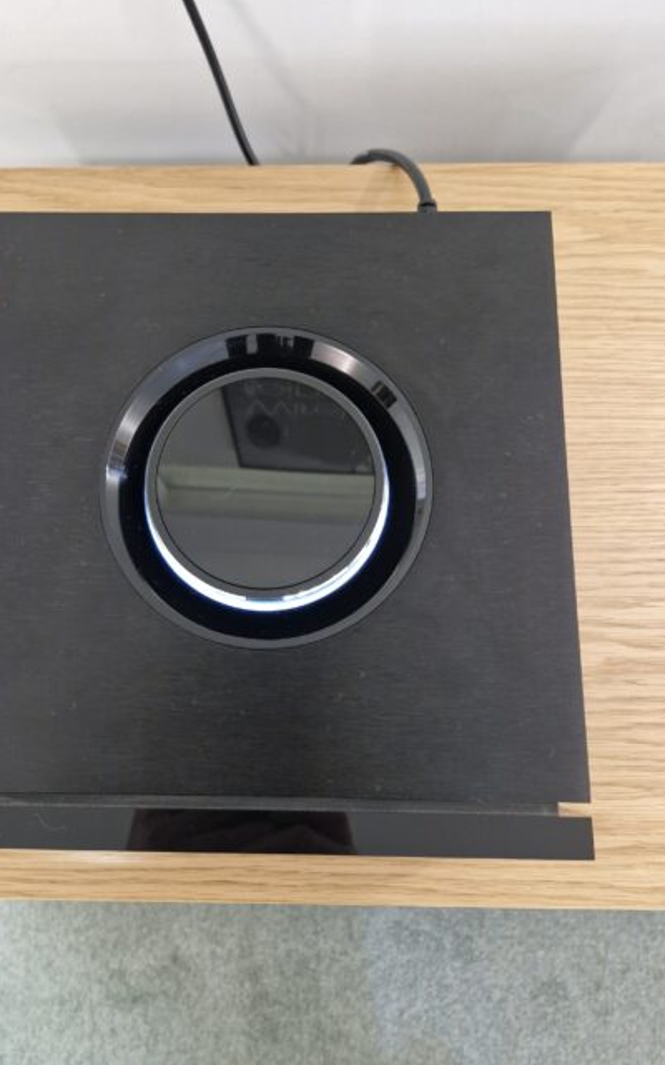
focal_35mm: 26
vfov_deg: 70.4
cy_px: 530
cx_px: 278
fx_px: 754
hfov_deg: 47.4
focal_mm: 5.54
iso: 640
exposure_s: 1/25
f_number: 1.8
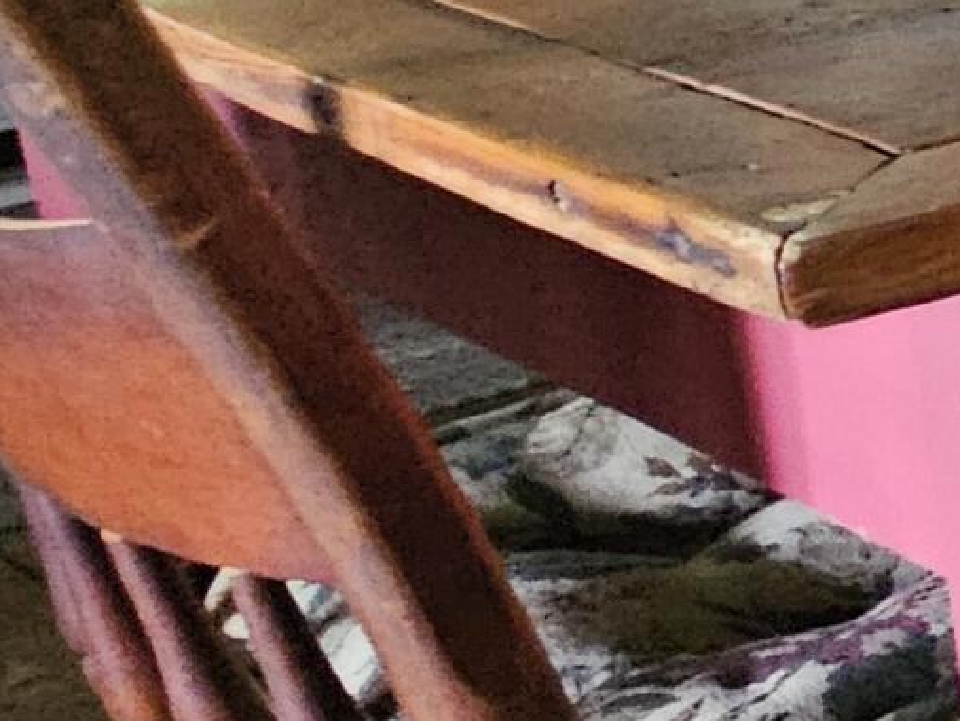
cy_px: 8
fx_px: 2136
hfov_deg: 12.7
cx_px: 2662
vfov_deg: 18.7
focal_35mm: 77
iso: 800
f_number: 2.2
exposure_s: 1/24
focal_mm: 2.2
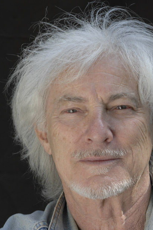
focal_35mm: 200
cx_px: 103
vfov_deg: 10.3
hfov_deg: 6.9
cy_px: 151
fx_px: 1277
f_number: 9
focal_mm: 85
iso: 160
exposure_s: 1/100
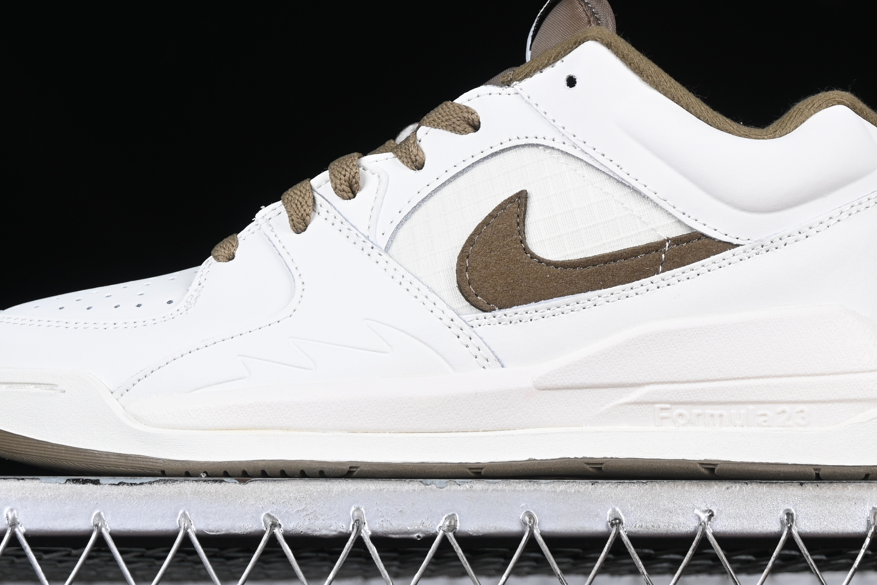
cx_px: 443
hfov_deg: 16.4
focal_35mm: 125
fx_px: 3045
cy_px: 181
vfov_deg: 11.0
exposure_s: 1/100
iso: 160
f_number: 8
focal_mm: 50
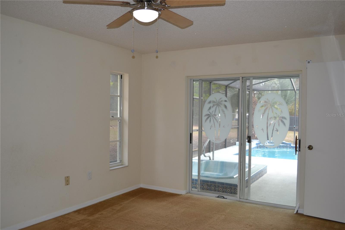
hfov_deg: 61.9
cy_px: 115
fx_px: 287
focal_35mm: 30
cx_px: 172
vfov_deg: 43.6
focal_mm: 20
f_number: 4
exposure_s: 1/125
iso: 250
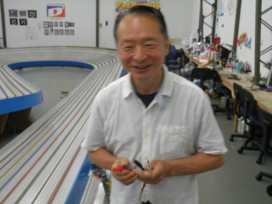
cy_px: 102
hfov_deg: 45.8
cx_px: 136
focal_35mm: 41
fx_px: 322
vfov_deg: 35.1
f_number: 3.9
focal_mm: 7.3
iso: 200
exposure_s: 1/30
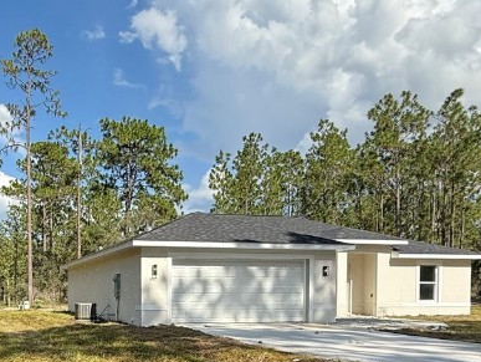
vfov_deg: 36.8
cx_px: 76
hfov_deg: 46.6
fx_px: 515
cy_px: 309
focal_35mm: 37
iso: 50
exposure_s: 1/1339
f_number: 2.2
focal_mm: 2.22
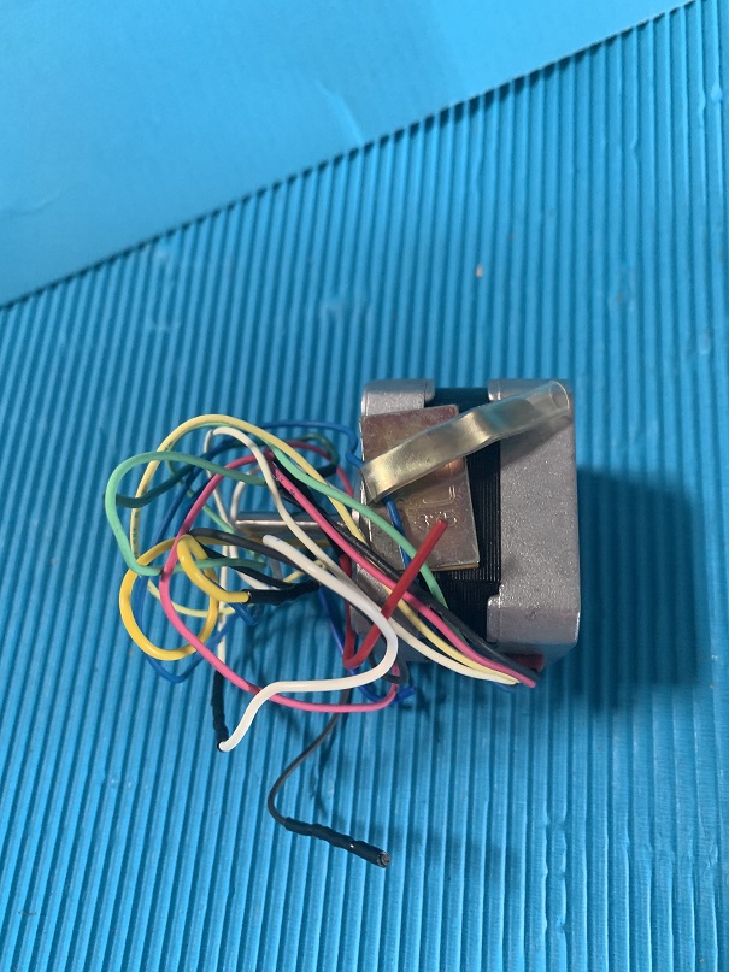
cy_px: 486
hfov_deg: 53.1
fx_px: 730
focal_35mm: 26
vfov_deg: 67.3
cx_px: 364
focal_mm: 4.25
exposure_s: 1/51
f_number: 1.8
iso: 400
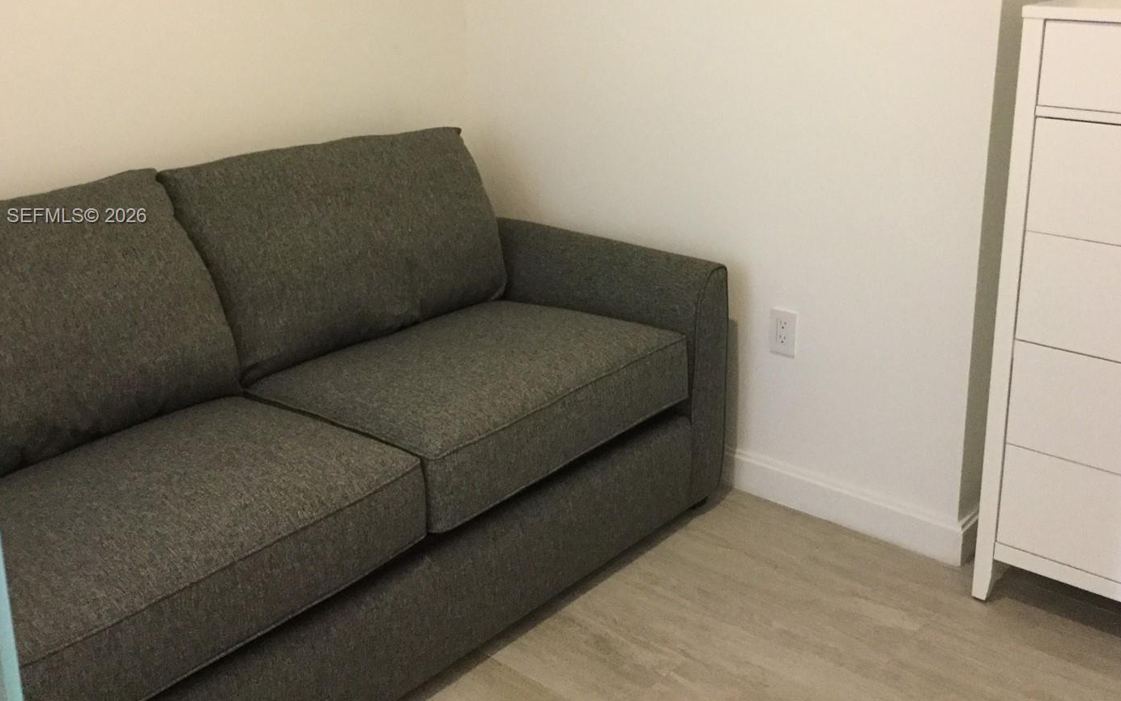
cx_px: 543
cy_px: 217
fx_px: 1161
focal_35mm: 38
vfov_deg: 33.2
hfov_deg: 51.5
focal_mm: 3.3
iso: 200
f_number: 2.4
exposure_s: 1/20
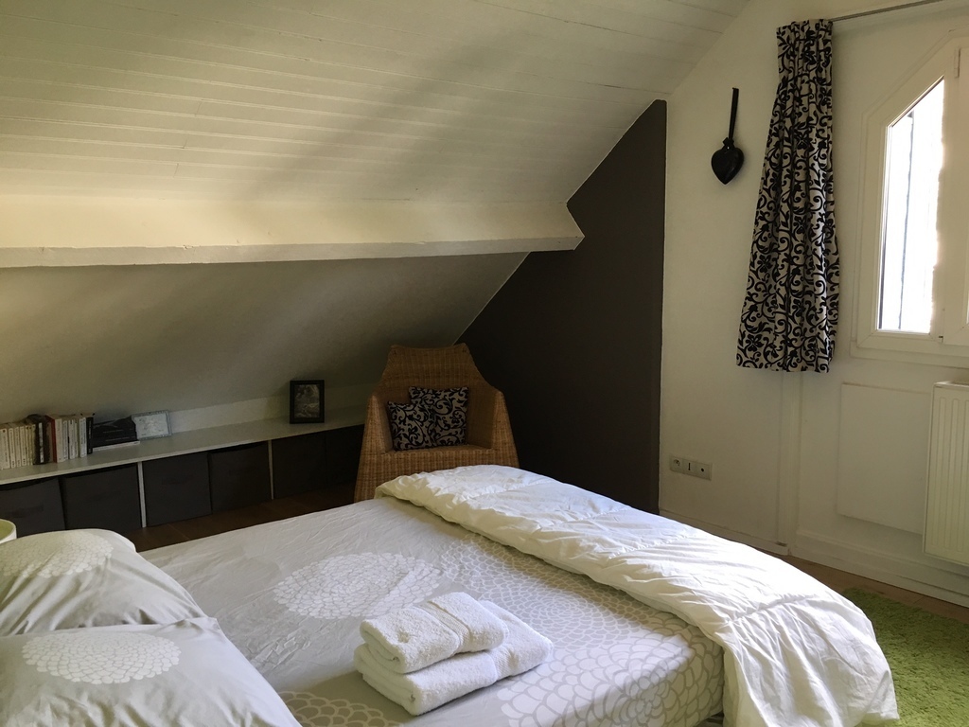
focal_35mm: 29
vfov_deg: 48.2
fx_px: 812
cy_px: 364
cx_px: 484
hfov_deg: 61.7
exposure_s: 1/33
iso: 64
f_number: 2.2
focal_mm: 4.15
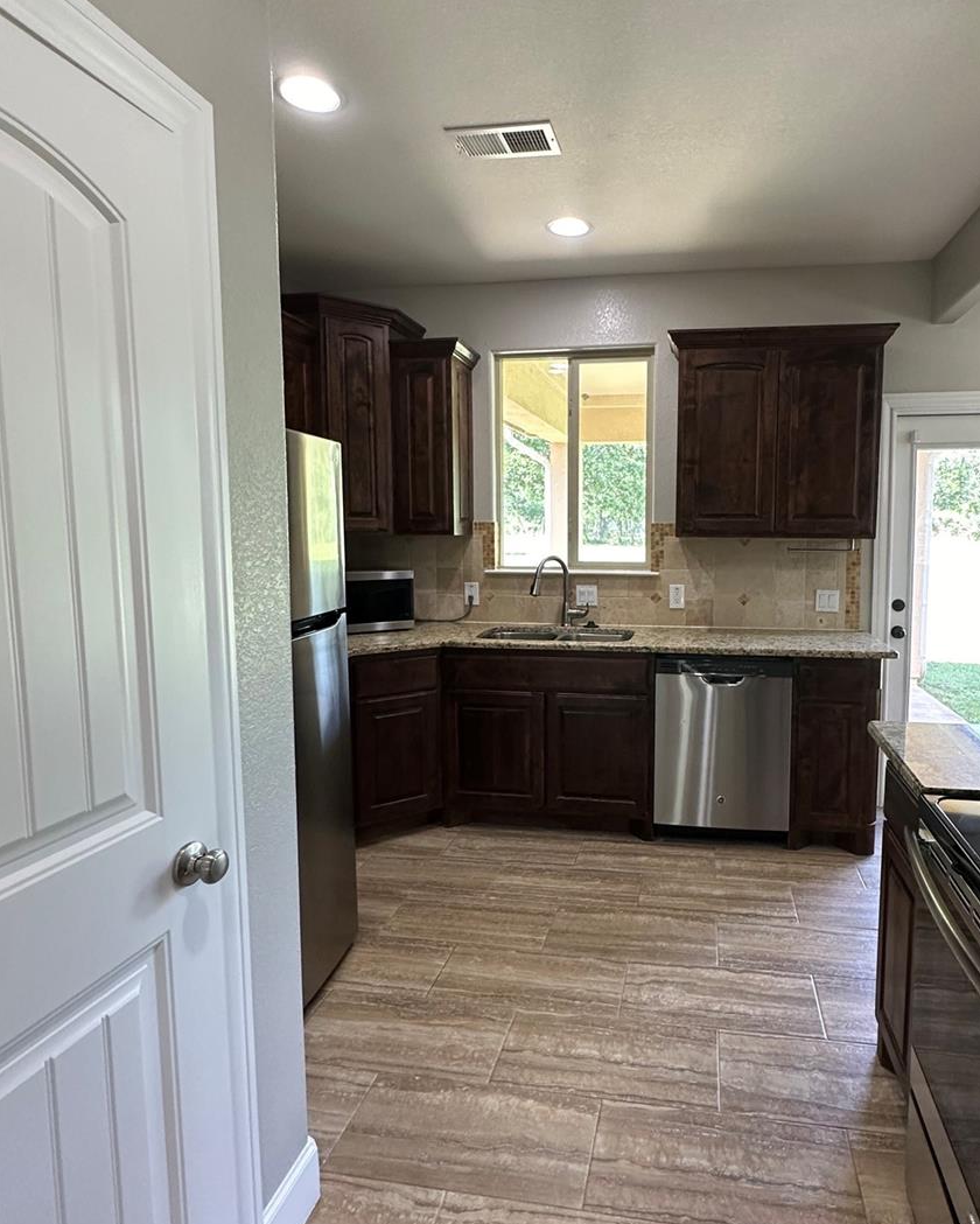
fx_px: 725
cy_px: 588
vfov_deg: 80.3
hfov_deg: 67.4
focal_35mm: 20
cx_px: 595
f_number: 2.2
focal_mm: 2.22
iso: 320
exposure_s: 1/120
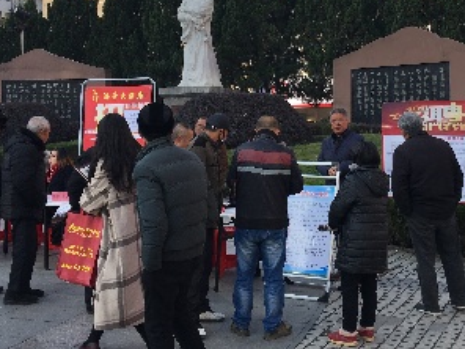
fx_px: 658
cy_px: 122
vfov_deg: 29.5
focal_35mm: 49
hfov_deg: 38.7
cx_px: 291
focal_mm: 4.15
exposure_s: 1/641
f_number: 2.2
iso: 25
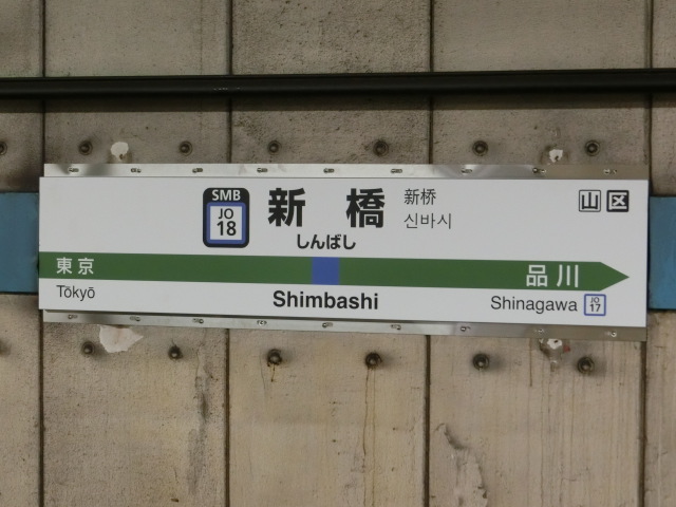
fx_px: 1562
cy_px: 254
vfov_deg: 18.4
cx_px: 338
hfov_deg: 24.4
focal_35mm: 80
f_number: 5.4
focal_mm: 14.3
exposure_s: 1/25
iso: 800
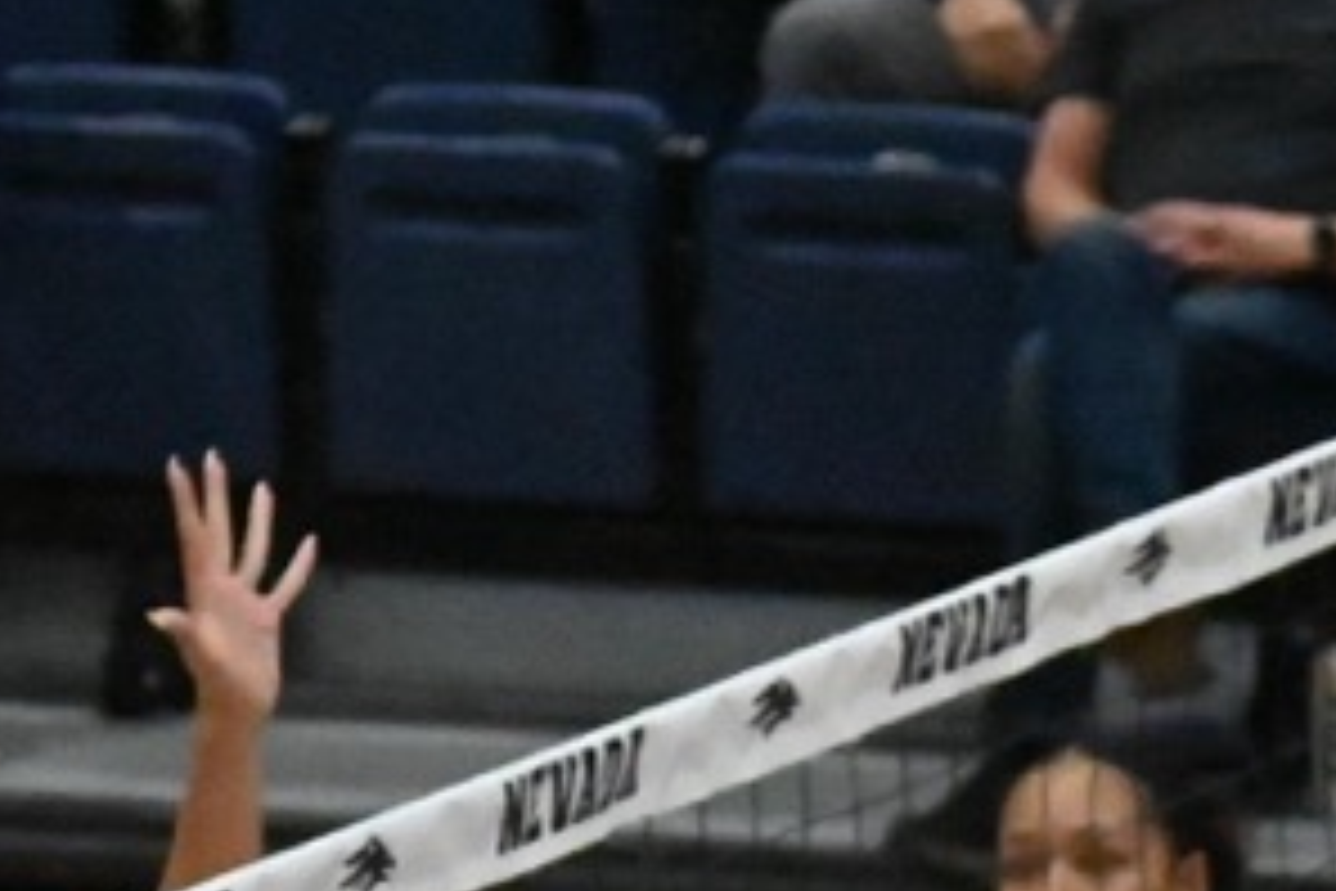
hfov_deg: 2.7
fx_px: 28759
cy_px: 1465
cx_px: 715
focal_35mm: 775
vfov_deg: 1.8
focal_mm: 120
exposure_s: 1/1000
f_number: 5.6
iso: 10000
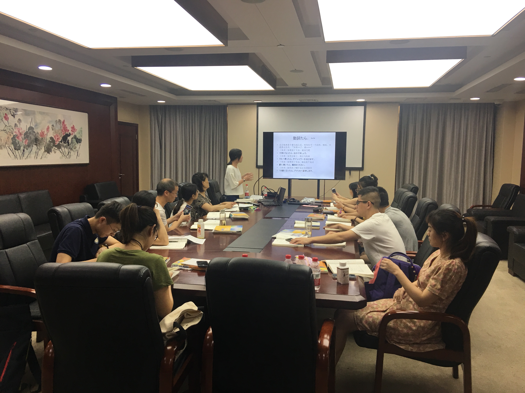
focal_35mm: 29
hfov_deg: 61.7
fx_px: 440
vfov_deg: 48.2
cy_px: 196
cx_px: 262
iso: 32
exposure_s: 1/33
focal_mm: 4.15
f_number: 2.2
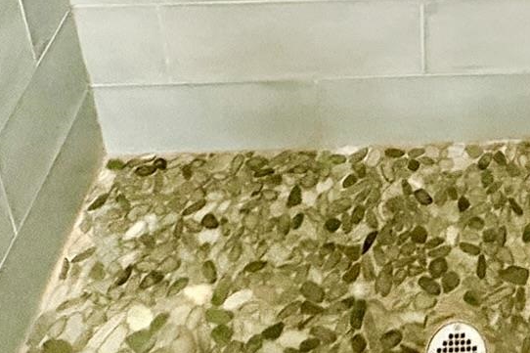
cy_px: -332
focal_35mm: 55
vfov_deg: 17.9
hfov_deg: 33.6
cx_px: 509
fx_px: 809
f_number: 2.2
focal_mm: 2.22
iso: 800
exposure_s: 1/60
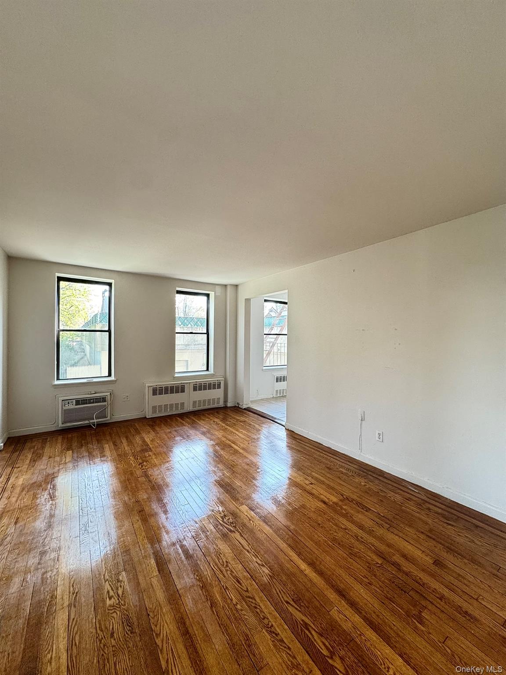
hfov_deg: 85.7
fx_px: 273
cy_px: 338
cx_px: 253
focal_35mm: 14
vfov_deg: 102.1
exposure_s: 1/120
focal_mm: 2.22
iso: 200
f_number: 2.2
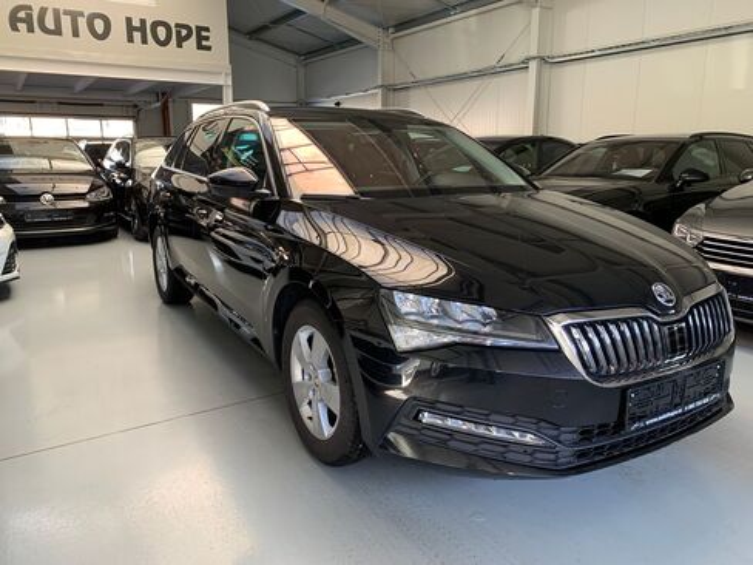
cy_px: 282
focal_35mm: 26
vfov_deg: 53.1
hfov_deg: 67.3
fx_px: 566
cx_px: 376
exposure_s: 1/60
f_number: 1.8
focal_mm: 4.25
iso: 125
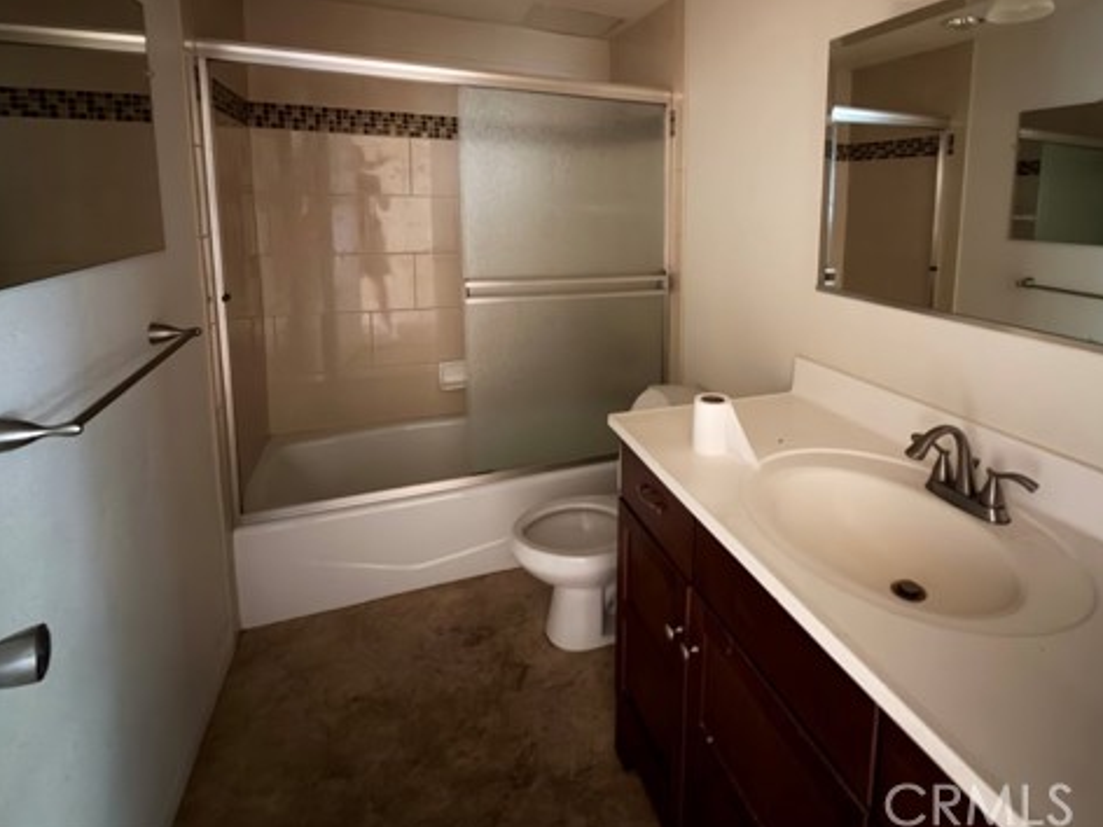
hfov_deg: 83.6
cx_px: 664
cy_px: 278
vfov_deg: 66.9
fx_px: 605
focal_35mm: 19
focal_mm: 2.22
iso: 1600
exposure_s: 1/2
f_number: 2.2
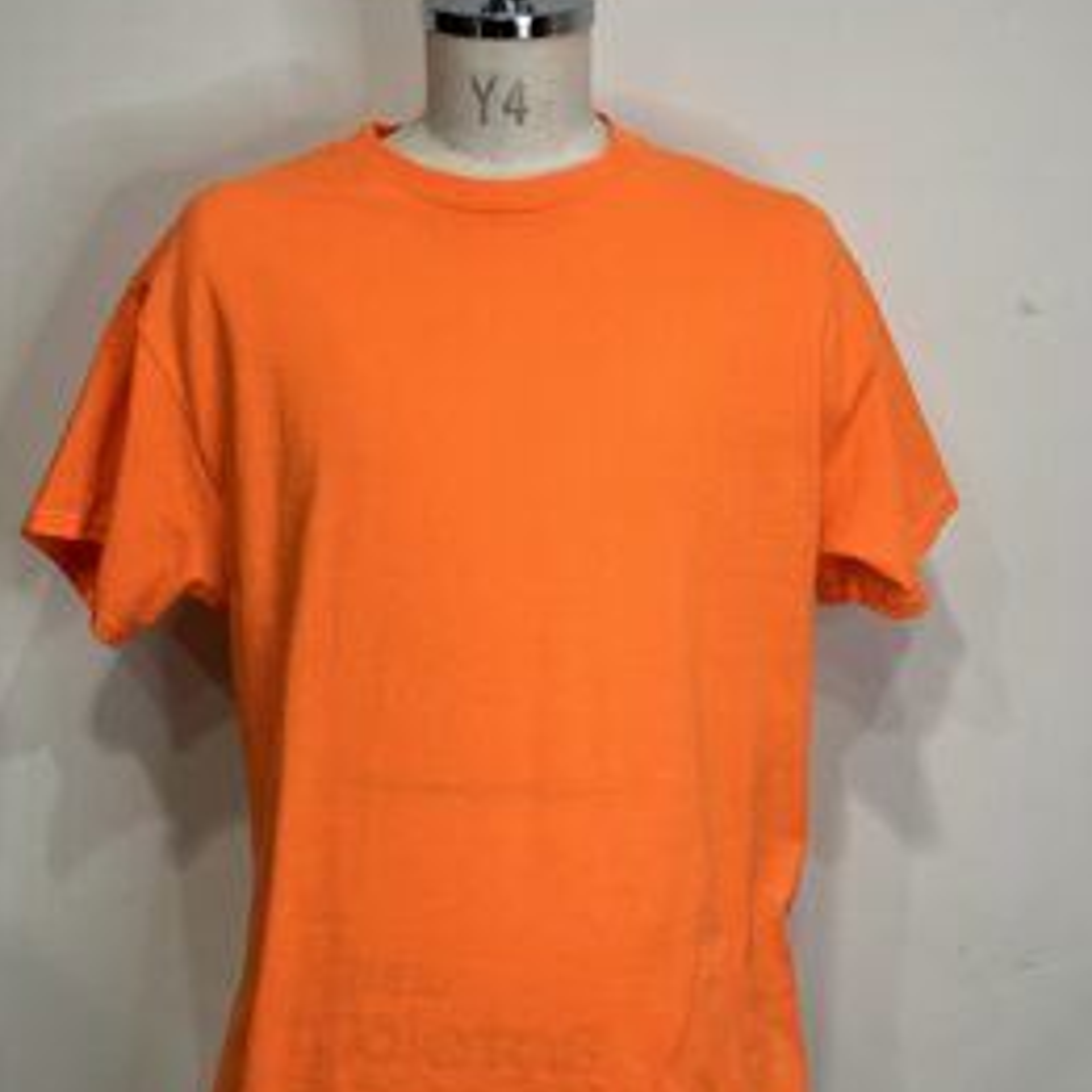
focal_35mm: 38
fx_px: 1356
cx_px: 515
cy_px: 577
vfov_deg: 43.8
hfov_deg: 43.8
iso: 50
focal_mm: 3.99
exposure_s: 1/50
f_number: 1.8
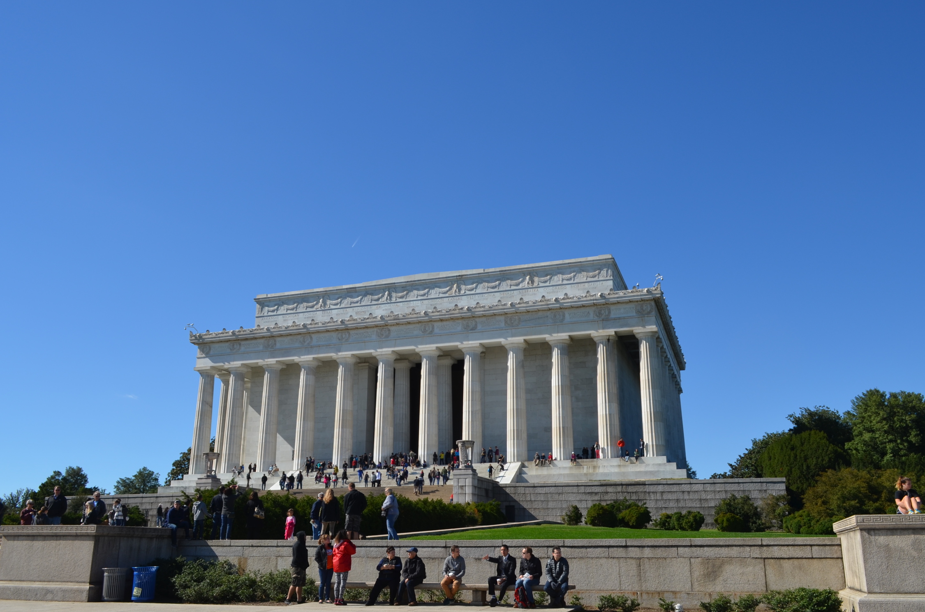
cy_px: 329
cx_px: 466
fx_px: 769
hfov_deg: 62.0
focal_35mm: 30
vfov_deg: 43.4
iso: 100
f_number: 8
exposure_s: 1/250
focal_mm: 18
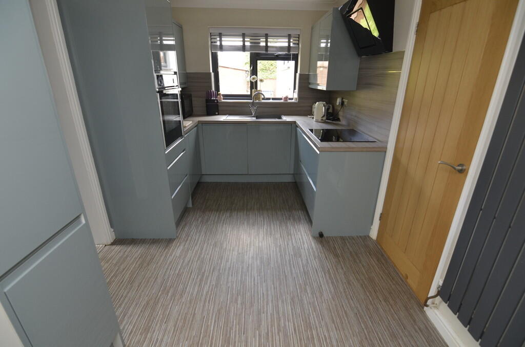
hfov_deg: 95.1
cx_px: 262
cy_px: 174
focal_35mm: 16
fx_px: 240
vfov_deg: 71.8
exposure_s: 1/60
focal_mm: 11
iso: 500
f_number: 4
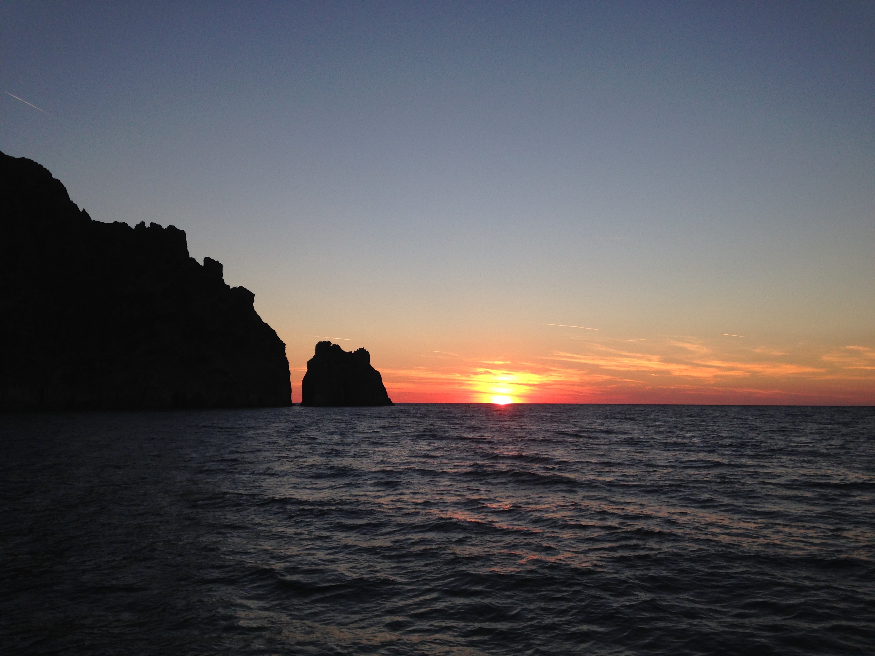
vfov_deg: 42.9
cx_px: 438
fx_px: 834
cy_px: 328
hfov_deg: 55.4
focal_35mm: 33
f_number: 2.4
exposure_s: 1/463
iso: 50
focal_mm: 4.12
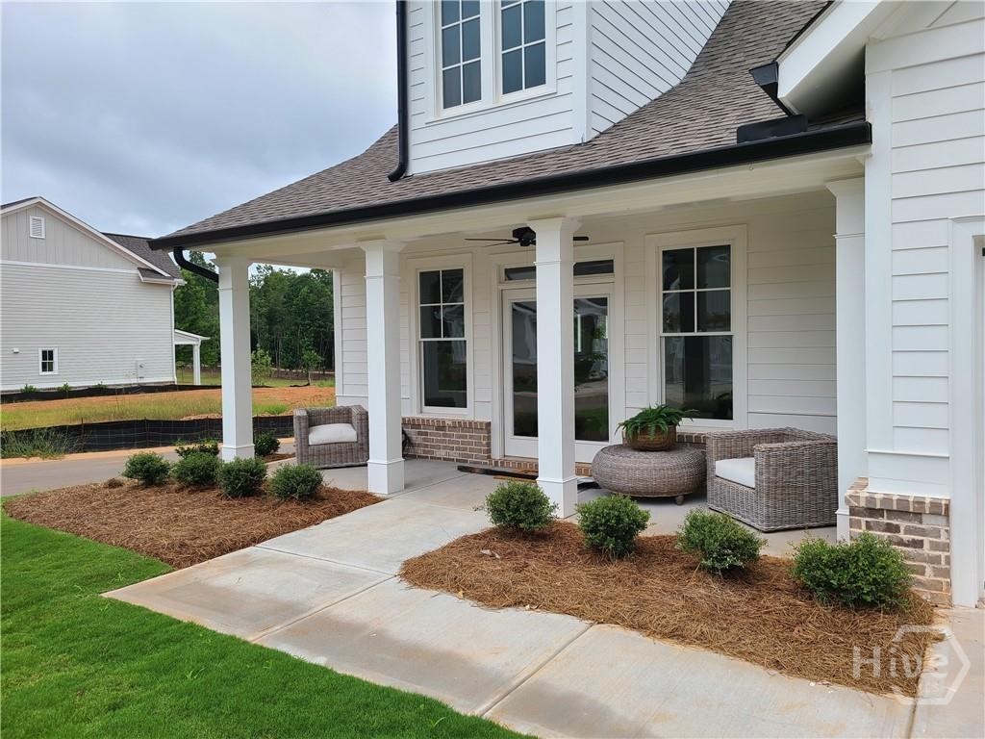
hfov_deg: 67.3
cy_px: 370
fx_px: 740
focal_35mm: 26
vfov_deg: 53.1
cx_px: 492
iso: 40
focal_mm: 5.4
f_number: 1.8
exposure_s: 1/361
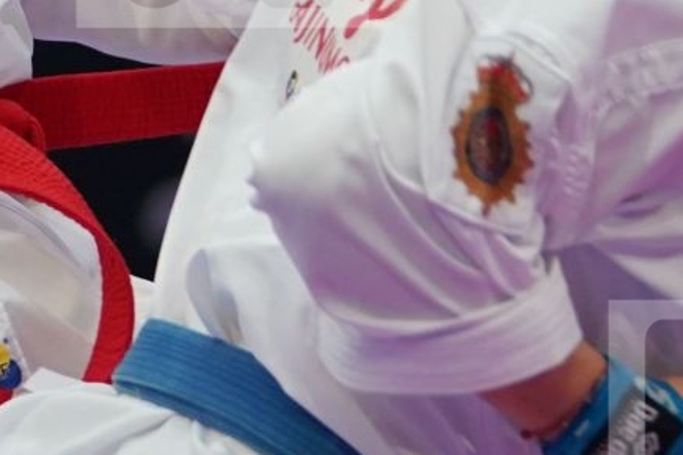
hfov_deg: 2.5
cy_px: -115
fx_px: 15632
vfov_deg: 1.7
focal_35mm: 824
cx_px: -309
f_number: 2.8
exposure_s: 1/1000
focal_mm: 133
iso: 1250
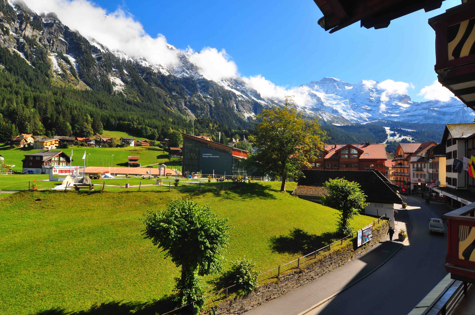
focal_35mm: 18
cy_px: 158
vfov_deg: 67.2
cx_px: 238
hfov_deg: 90.1
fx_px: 237
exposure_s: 1/100
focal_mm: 12
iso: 200
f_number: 13
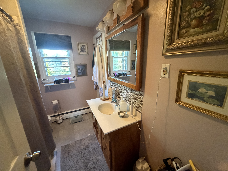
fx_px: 92
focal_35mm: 14
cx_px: 114
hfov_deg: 102.1
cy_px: 86
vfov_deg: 85.7
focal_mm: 2.22
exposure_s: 1/60
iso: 1000
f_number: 2.2
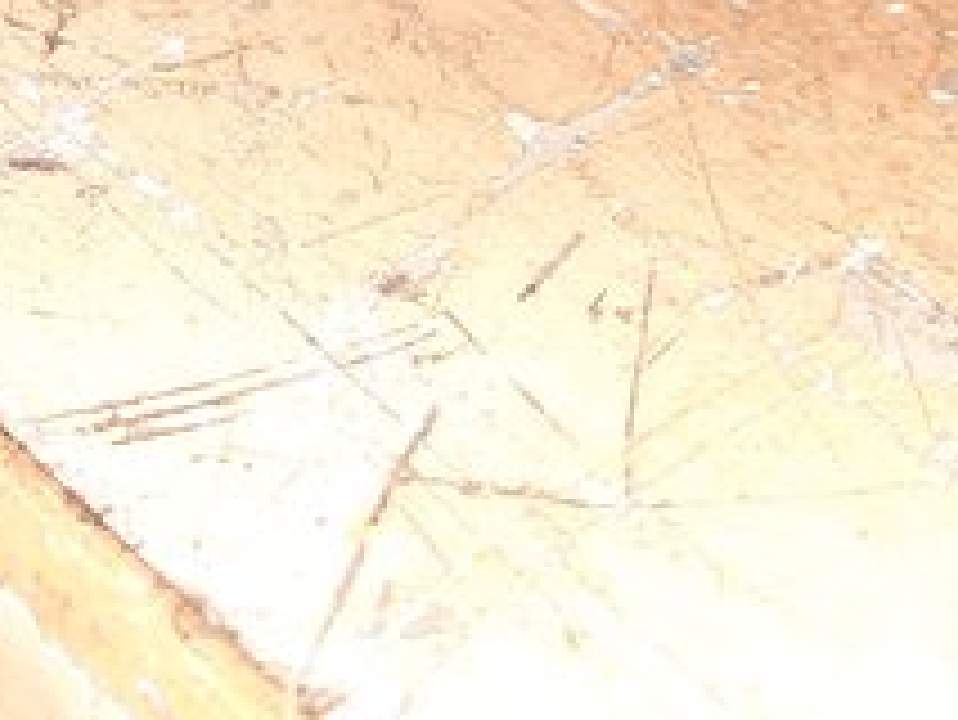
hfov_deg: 20.1
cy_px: -490
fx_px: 2603
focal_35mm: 94
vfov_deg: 14.3
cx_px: -31
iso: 400
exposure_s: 1/25
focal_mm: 4.6
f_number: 2
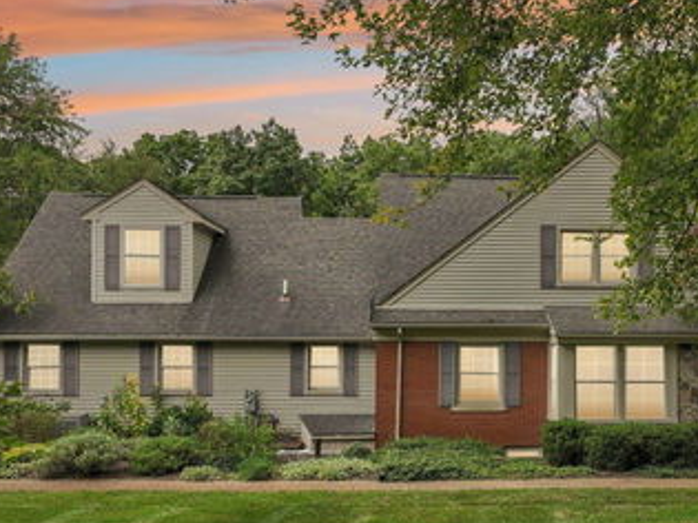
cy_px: 336
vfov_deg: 36.5
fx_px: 786
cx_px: 496
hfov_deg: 46.7
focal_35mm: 39
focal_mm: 12.29
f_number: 2.8
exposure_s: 1/1250
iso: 330
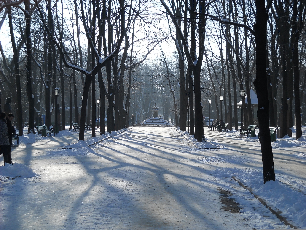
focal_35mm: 66
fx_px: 584
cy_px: 115
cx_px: 153
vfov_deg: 22.3
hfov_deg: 29.4
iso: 80
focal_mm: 10.84
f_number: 7.1
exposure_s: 1/250
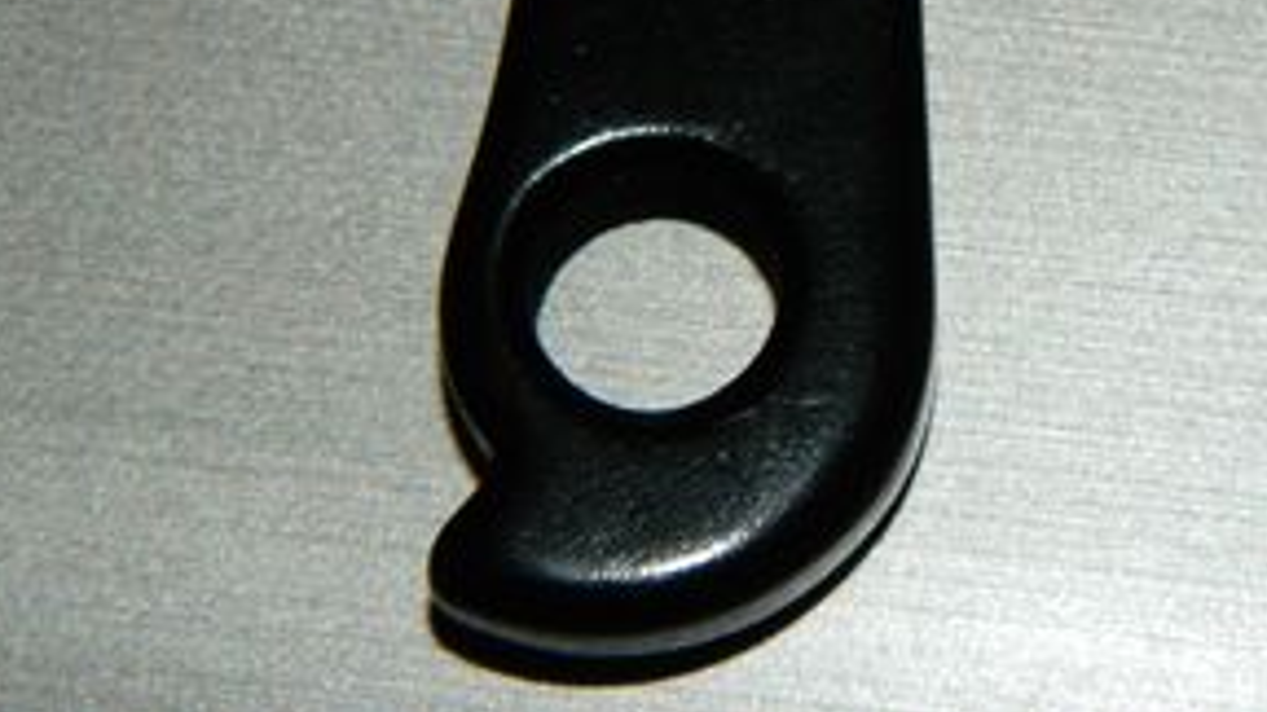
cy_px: -90
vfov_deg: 6.2
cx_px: 1038
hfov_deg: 11.0
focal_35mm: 195
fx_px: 6551
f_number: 12.6
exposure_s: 1/30
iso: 200
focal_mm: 18.6
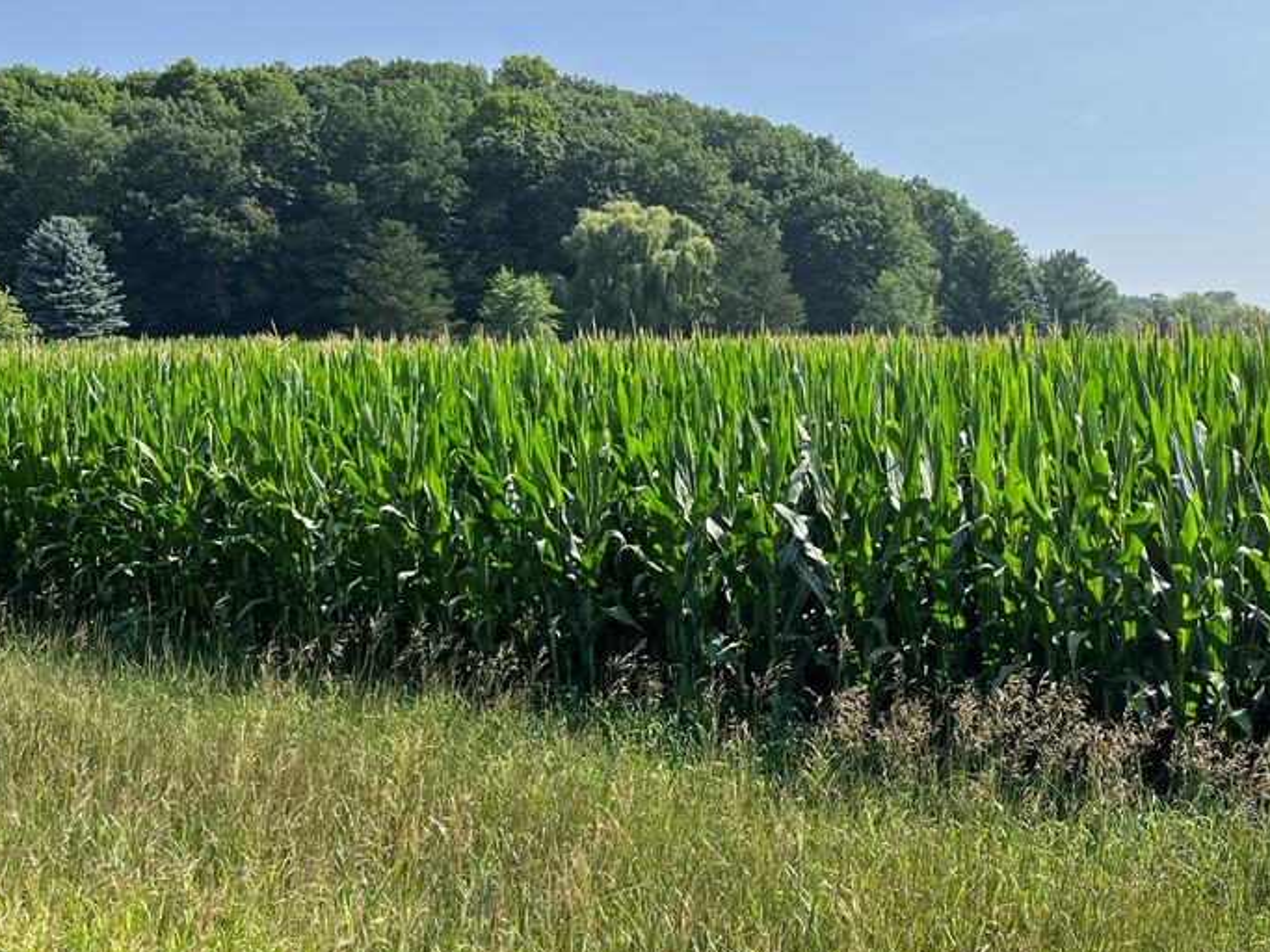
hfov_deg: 46.7
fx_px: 1431
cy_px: 413
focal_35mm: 39
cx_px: 900
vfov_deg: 36.7
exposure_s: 1/4651
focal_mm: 5.1
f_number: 1.6
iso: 50
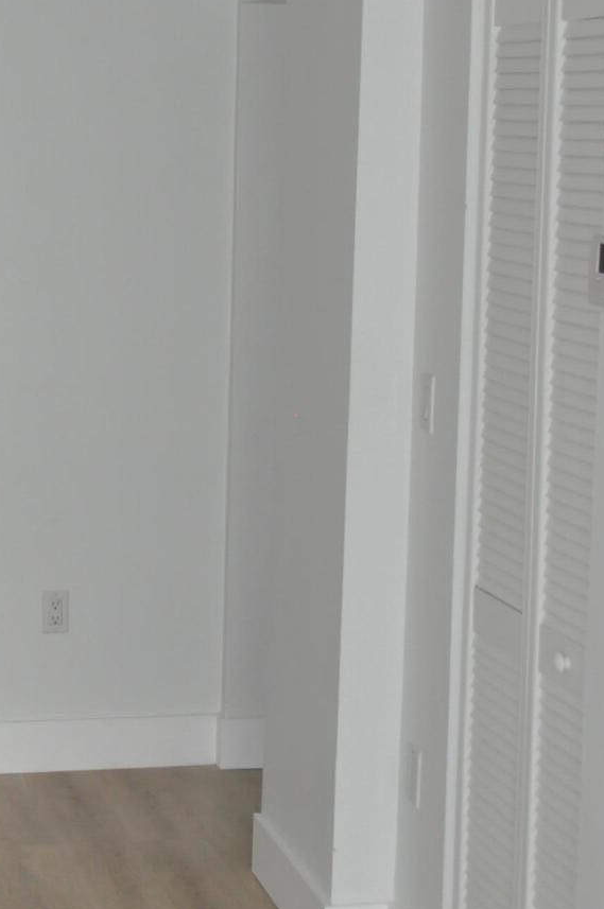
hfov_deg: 16.0
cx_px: 30
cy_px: 320
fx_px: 2120
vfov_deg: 24.1
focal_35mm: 84
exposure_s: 1/60
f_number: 3.8
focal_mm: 24
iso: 800
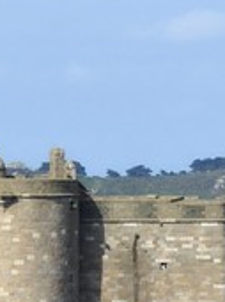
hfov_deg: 1.6
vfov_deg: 2.1
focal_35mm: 924
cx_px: -842
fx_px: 8028
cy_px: 135
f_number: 14
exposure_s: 1/250
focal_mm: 102
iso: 200
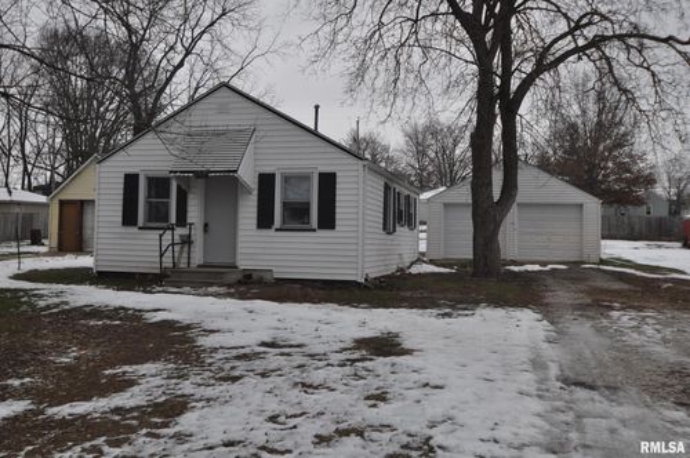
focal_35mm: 36
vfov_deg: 36.8
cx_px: 345
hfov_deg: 53.2
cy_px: 229
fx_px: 689
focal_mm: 24
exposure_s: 1/125
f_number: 5.6
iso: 320
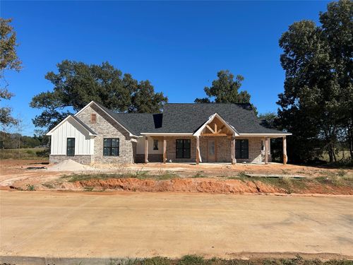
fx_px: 265
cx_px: 176
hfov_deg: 67.3
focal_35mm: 26
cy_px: 132
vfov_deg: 53.1
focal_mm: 5.7
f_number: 1.5
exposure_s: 1/5319
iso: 50
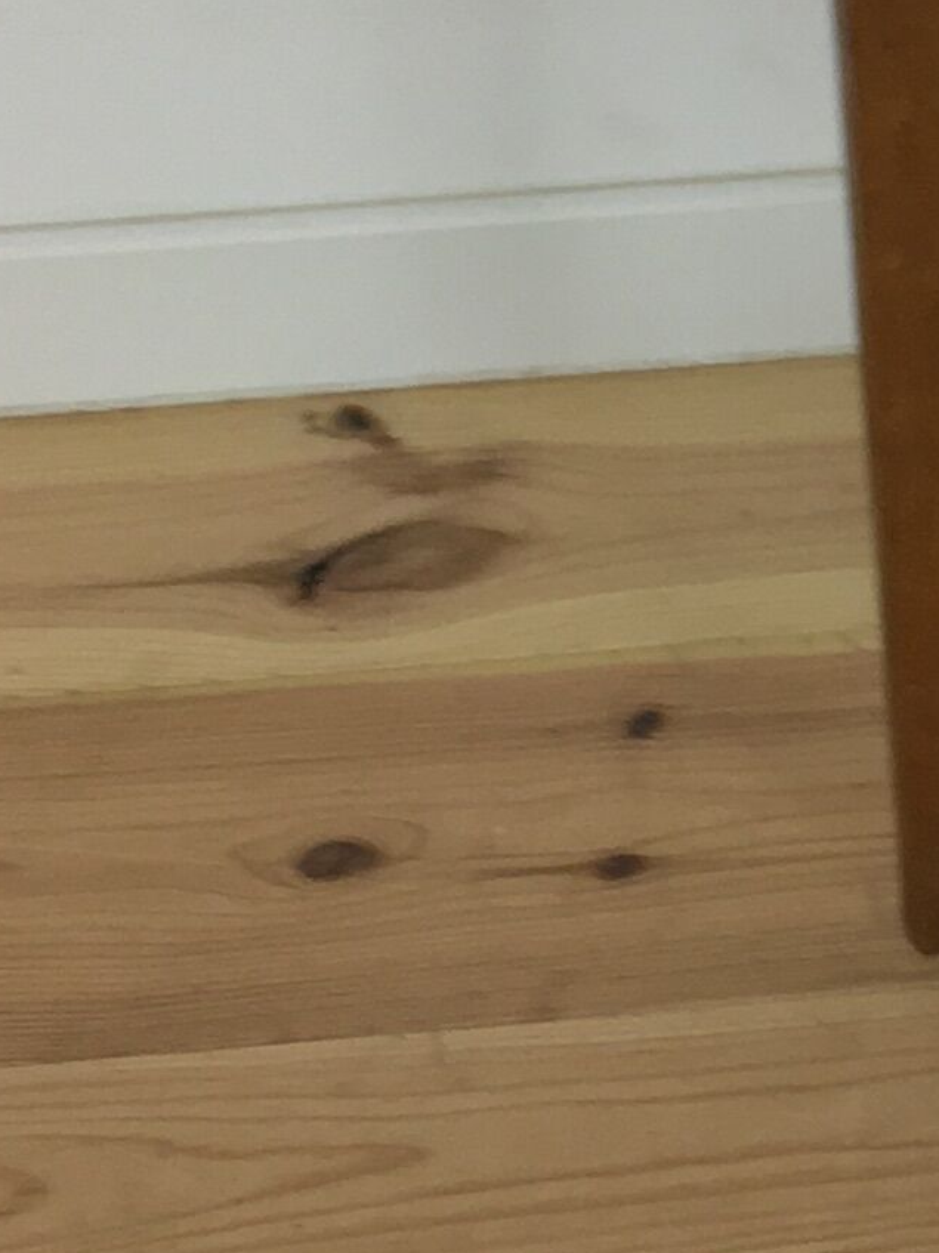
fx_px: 4992
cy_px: 136
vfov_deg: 14.2
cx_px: 2052
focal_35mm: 138
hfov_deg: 9.8
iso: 40
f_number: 2.2
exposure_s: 1/33
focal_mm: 4.15
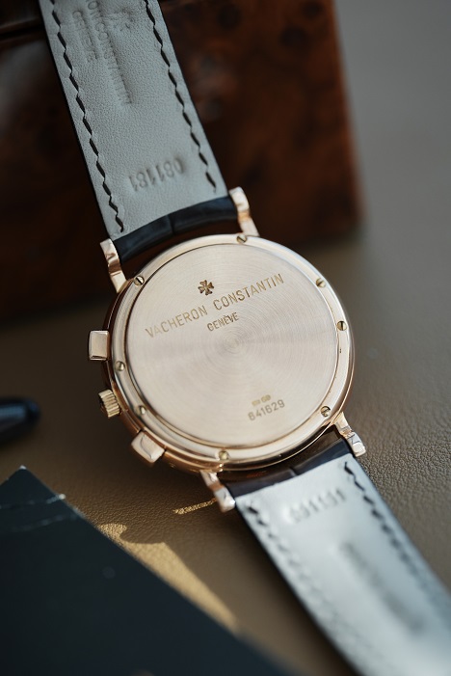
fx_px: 1971
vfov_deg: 19.4
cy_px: 338
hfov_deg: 13.1
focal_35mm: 105
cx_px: 226
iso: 500
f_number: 2.8
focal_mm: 105
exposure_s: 1/250
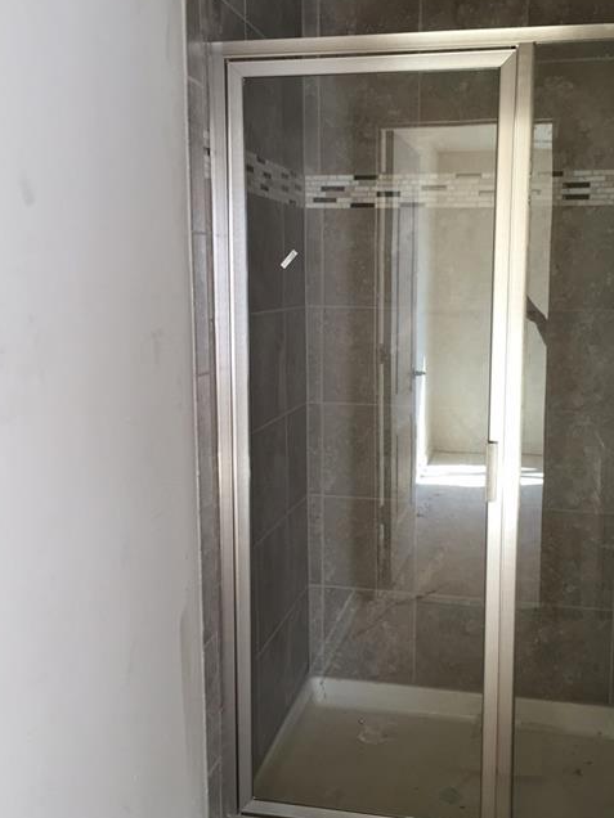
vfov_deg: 52.6
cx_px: 357
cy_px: 395
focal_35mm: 35
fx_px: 828
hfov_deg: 40.6
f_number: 2.2
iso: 64
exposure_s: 1/30
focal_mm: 4.15
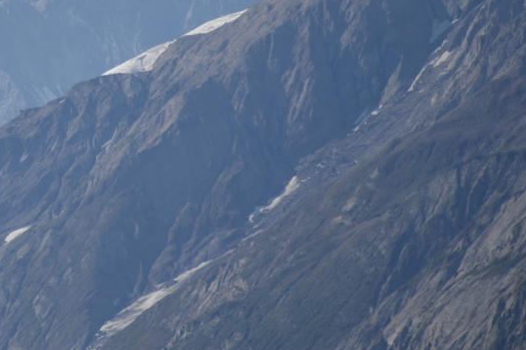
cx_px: -92
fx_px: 10648
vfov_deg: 1.9
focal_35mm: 729
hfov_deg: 2.8
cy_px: -74
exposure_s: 1/640
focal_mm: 300
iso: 100
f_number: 7.1
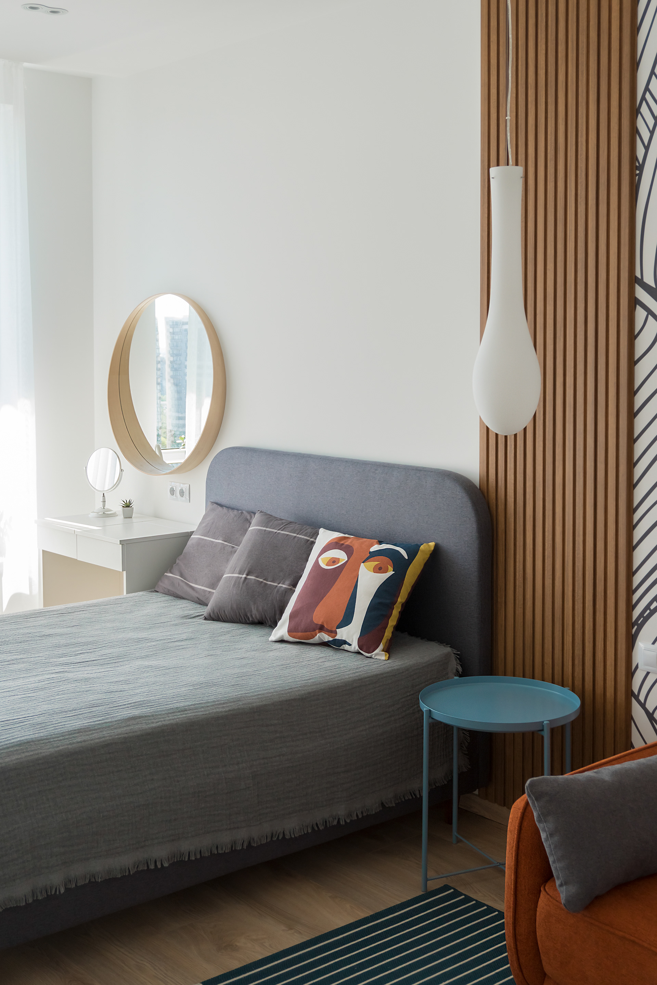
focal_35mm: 42
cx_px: 328
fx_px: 1150
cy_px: 492
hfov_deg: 31.9
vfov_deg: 46.4
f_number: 4.5
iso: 320
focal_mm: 28
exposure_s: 1/200
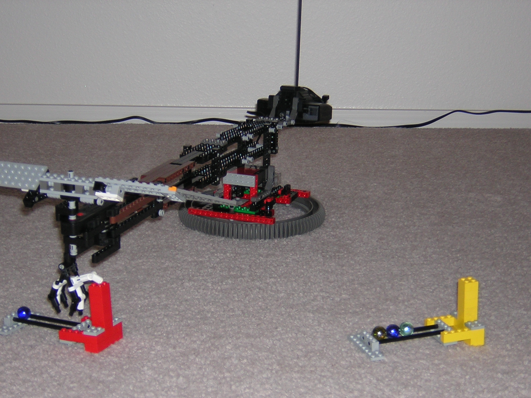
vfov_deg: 19.9
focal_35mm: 74
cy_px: 199
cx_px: 266
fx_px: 1135
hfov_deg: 26.3
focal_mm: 9.6
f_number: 3.8
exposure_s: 1/60.1
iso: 170
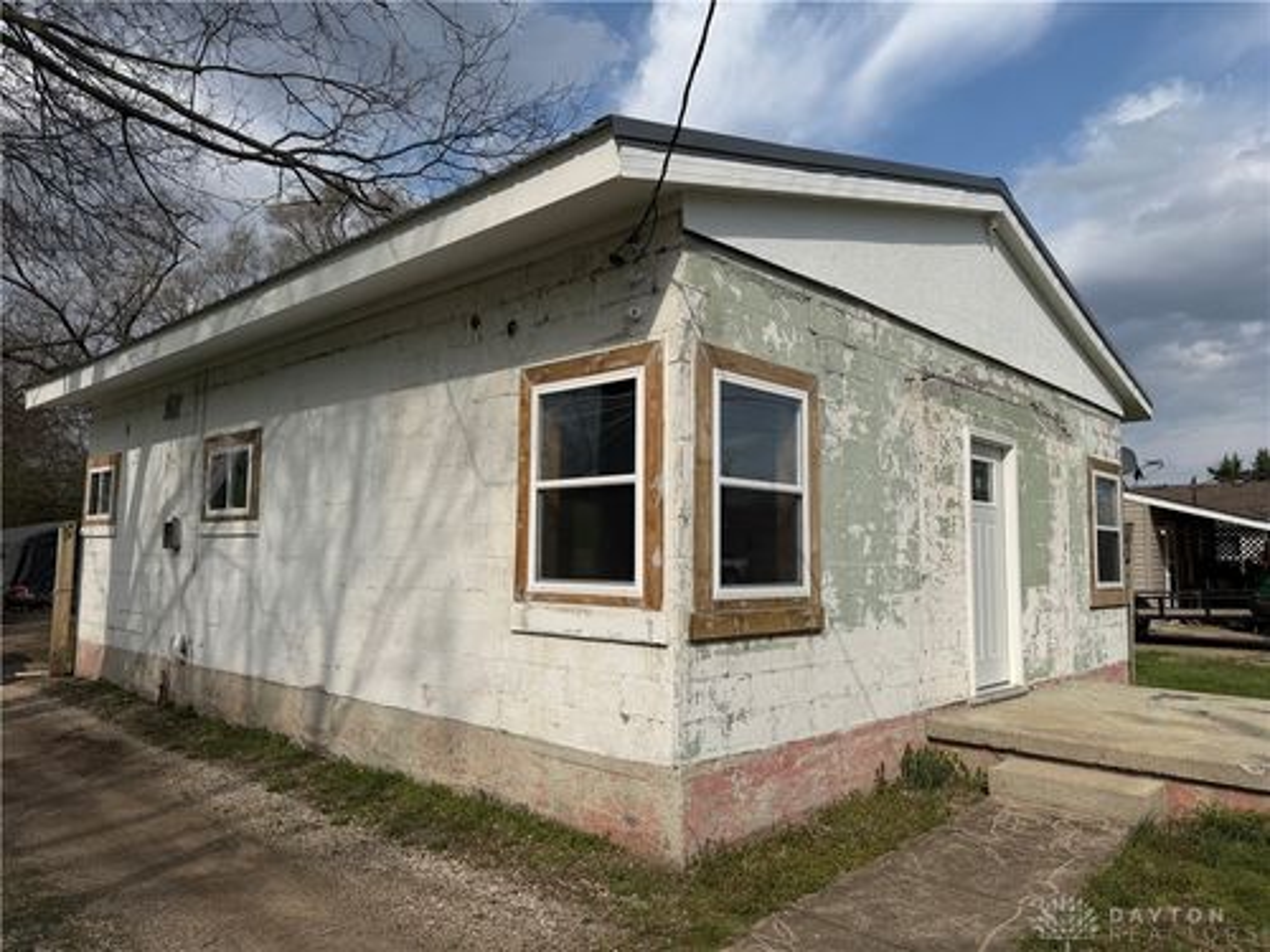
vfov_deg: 56.8
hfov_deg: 71.6
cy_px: 476
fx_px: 881
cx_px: 635
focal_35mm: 24
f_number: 1.78
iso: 80
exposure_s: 1/9091
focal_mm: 6.76
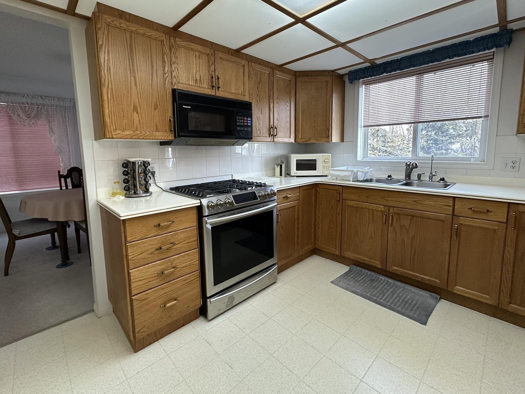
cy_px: 178
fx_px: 243
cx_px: 262
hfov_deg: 94.5
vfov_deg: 77.9
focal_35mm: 16
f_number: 2.2
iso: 250
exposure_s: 1/120
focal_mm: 2.22
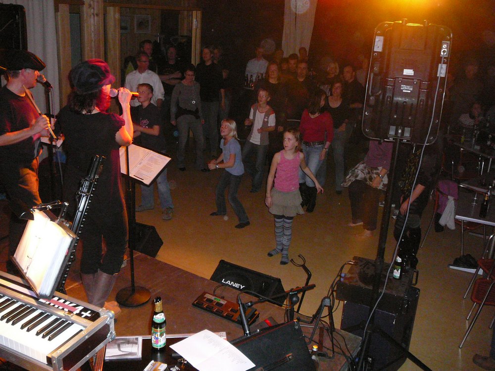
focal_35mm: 35
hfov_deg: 52.6
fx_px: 500
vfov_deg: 40.7
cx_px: 248
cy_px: 186
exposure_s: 1/30
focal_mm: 5.2
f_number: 2.8
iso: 400
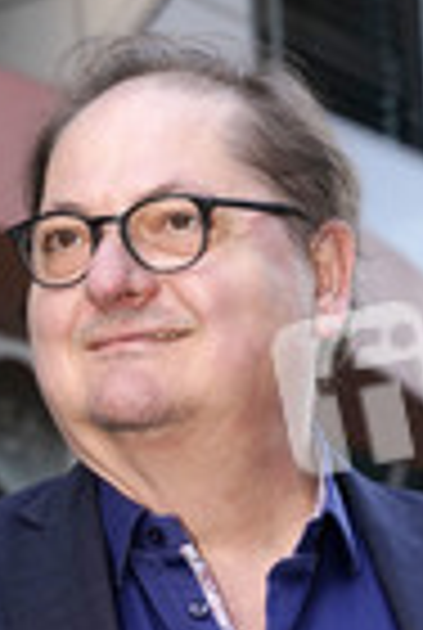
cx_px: 94
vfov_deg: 10.9
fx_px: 3297
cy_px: 144
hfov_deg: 7.3
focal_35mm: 188
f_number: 5.6
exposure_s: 1/60
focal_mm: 66
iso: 640
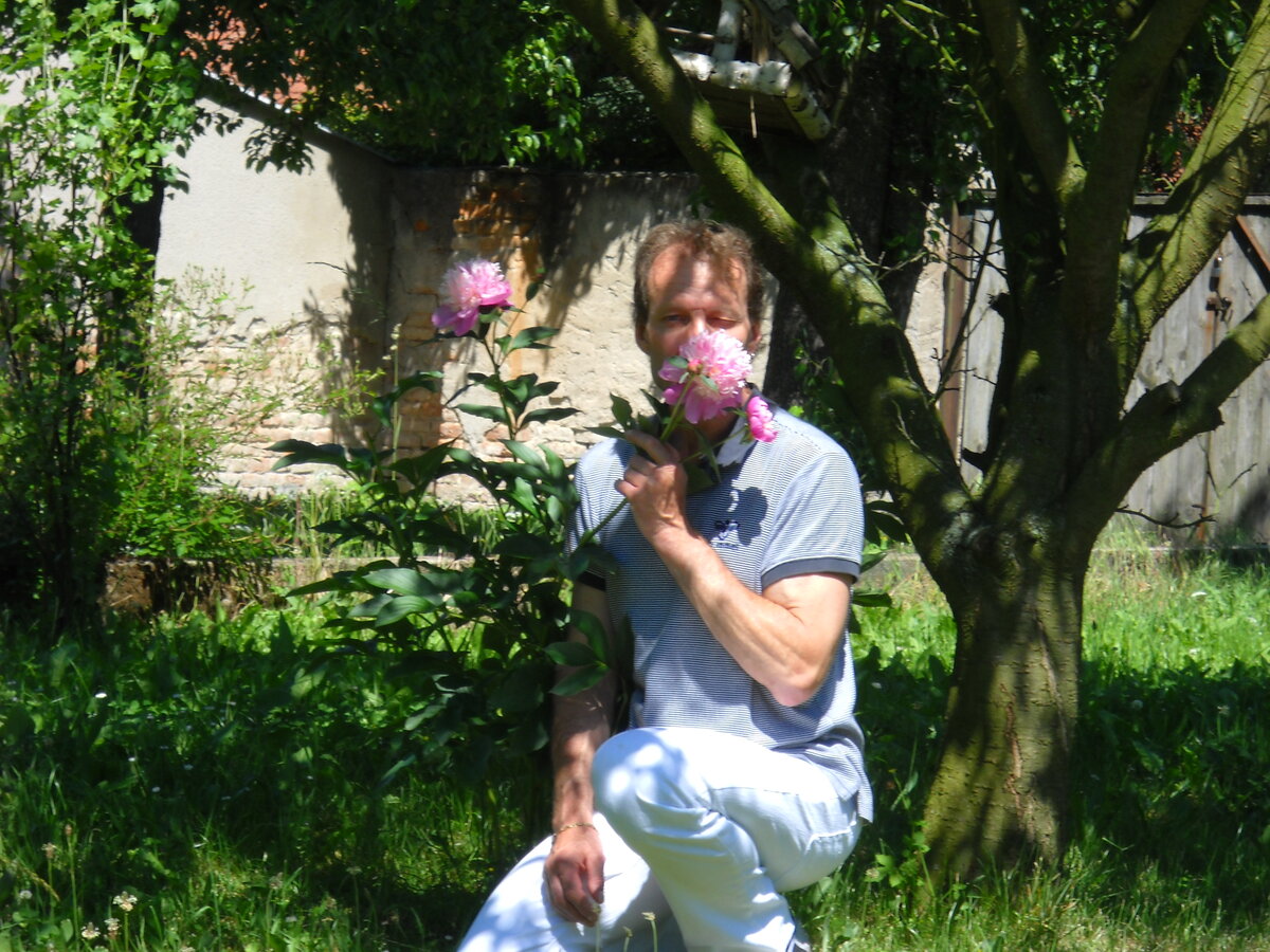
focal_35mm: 145
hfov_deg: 13.6
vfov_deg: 10.2
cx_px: 635
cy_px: 476
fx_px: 5320
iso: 64
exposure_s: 1/114
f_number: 6.7
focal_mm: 24.03
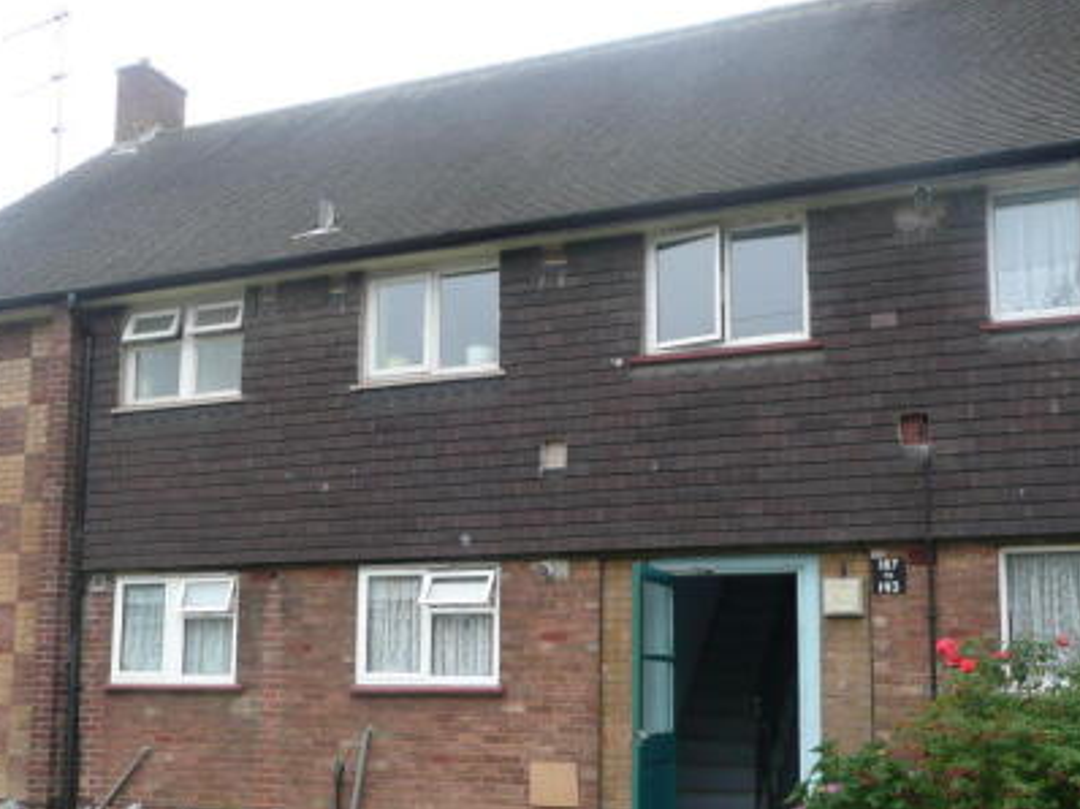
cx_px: 468
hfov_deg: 45.7
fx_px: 1278
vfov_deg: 34.9
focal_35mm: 41
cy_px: 517
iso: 100
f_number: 3.3
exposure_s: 1/100
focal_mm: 4.6
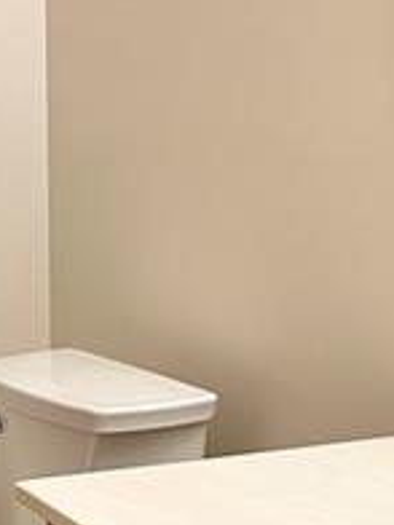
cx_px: 115
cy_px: 166
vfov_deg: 19.2
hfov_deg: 14.5
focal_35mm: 102
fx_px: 1548
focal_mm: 5.7
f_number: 1.5
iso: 80
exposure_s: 1/60
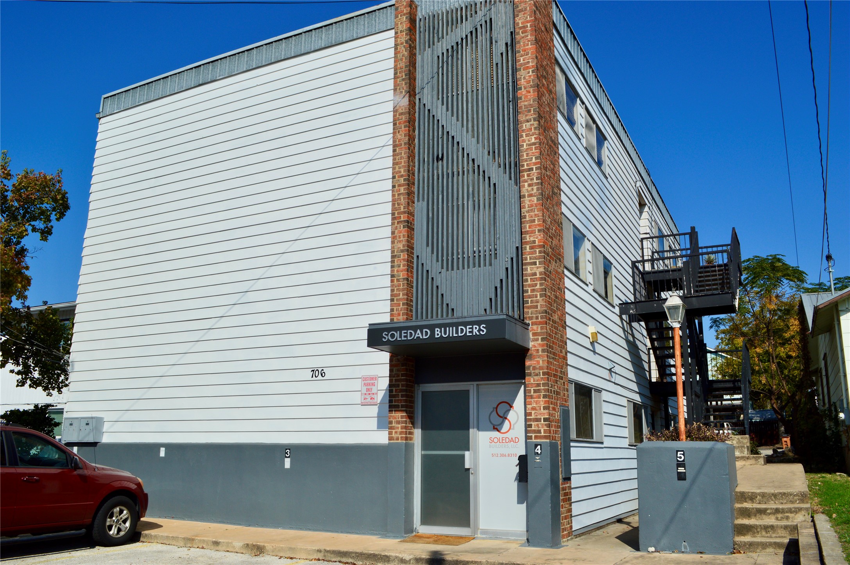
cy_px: 282
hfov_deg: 62.0
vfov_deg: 43.5
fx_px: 708
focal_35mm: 30
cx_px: 425
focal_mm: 20
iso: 220
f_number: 11
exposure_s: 1/500
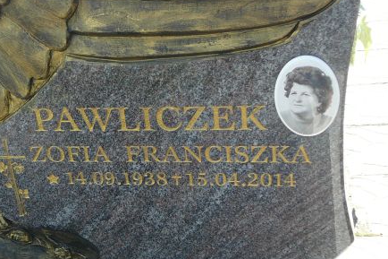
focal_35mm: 69
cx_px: 111
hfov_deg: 28.9
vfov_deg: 19.7
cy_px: 147
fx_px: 743
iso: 80
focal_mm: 6.7
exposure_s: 1/250
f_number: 3.2
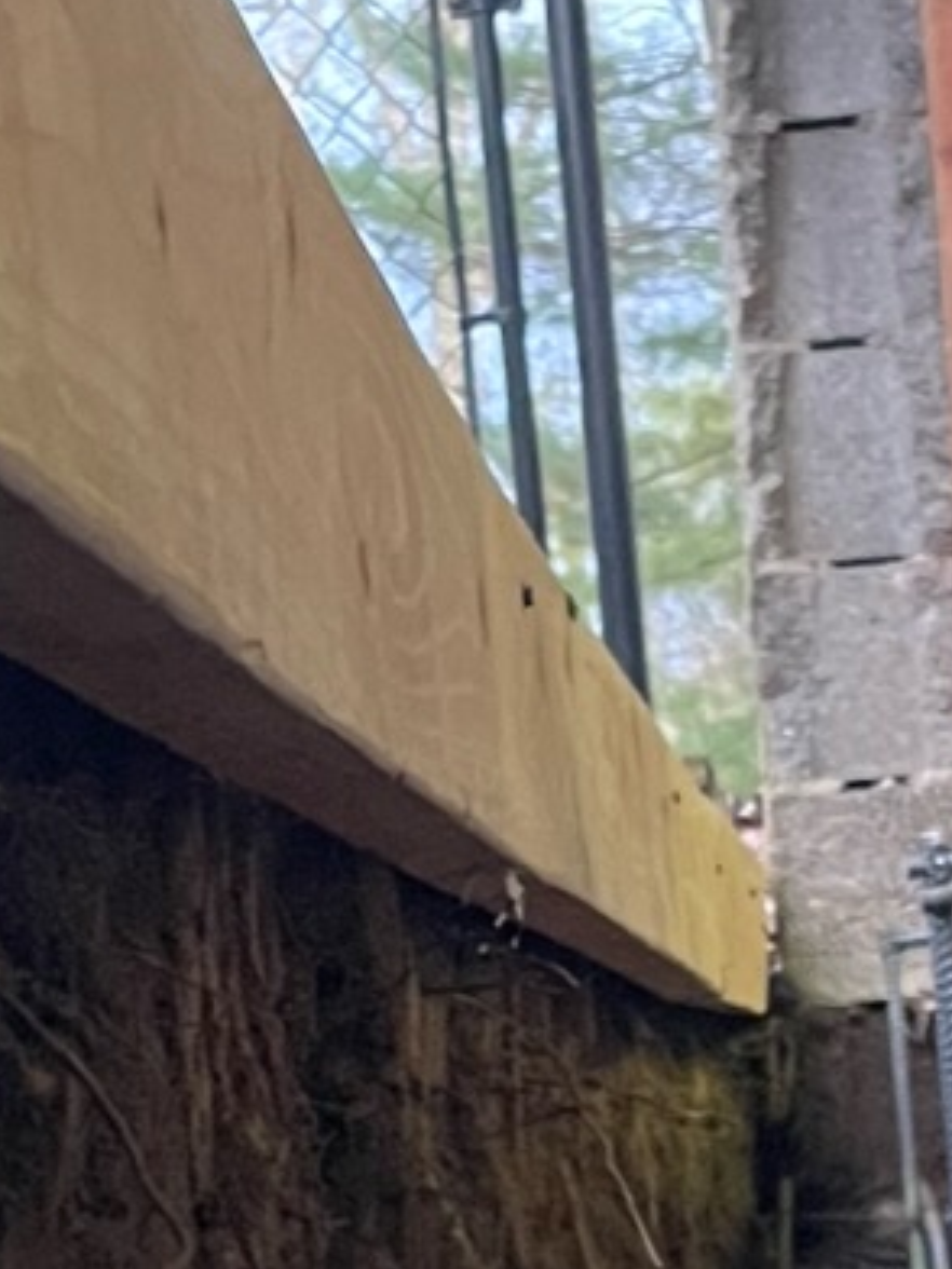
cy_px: 1125
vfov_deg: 14.4
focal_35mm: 136
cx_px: 473
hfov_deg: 10.9
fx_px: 4987
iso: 500
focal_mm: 5.1
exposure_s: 1/47
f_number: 1.6
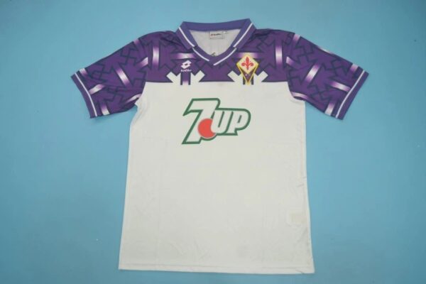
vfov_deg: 40.0
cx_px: 213
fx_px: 390
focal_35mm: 33
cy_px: 142
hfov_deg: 57.2
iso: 200
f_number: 3.8
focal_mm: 22
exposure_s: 1/200
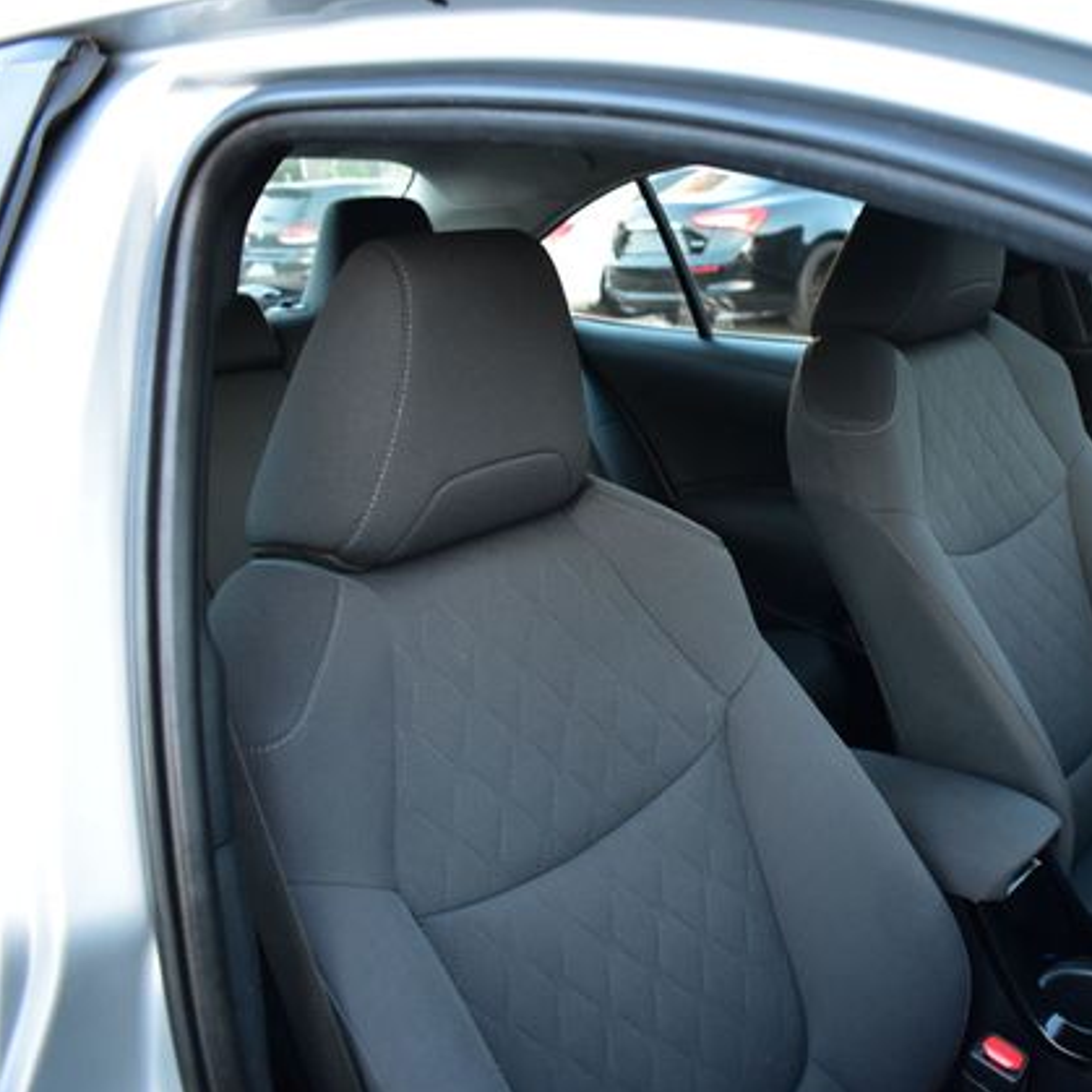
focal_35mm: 35
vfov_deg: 47.2
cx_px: 829
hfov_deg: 45.5
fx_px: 1249
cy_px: 550
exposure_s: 1/15
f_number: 4.5
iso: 1600
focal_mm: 18
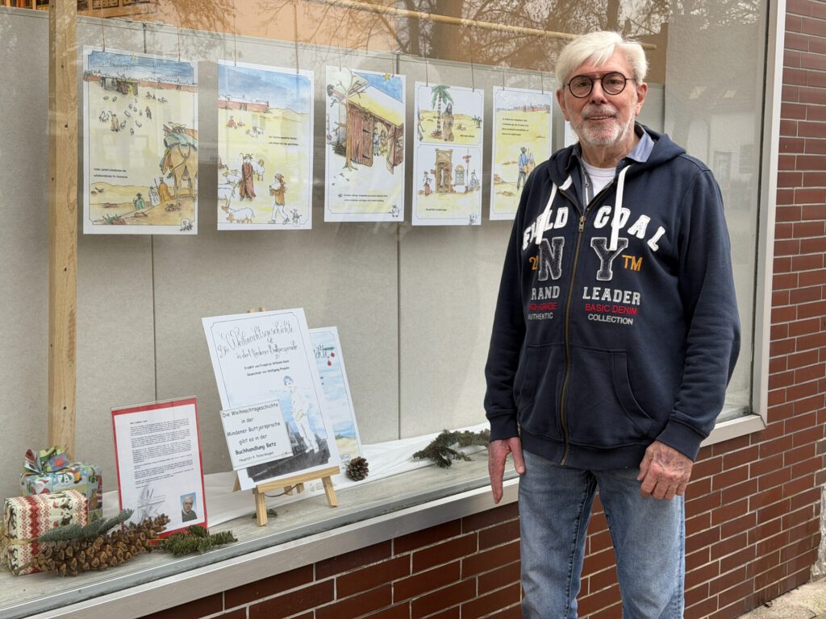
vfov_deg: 30.3
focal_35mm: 48
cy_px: 310
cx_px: 413
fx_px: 1145
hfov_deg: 39.7
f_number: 1.78
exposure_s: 1/100
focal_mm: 6.76
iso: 64
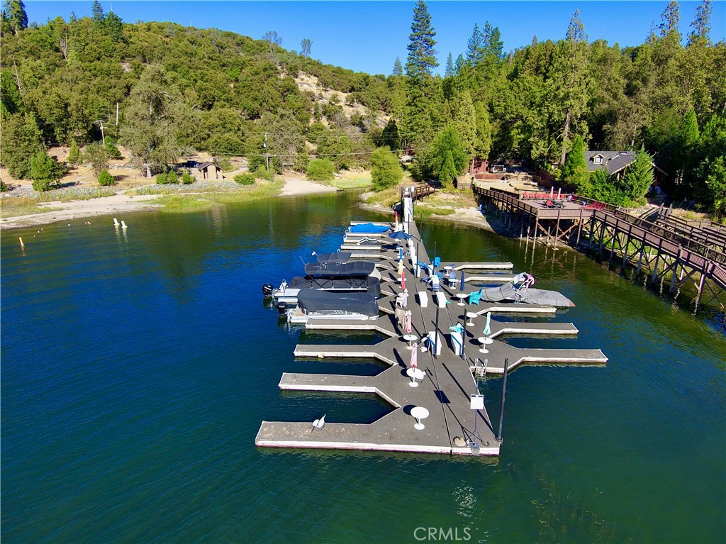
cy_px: 272
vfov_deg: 63.4
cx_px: 363
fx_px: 440
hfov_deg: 79.0
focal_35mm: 21
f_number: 2.8
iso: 100
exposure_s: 1/947
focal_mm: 3.7
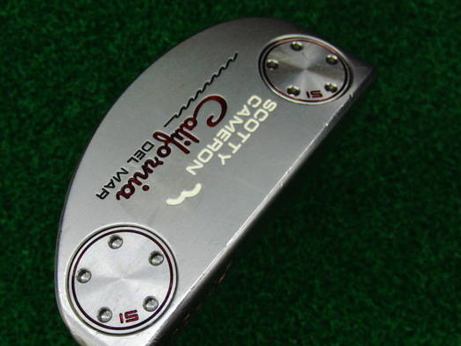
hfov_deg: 42.0
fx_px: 600
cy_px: 201
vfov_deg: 32.1
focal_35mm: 45
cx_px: 204
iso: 320
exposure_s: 1/80
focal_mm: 6.42
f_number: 3.6
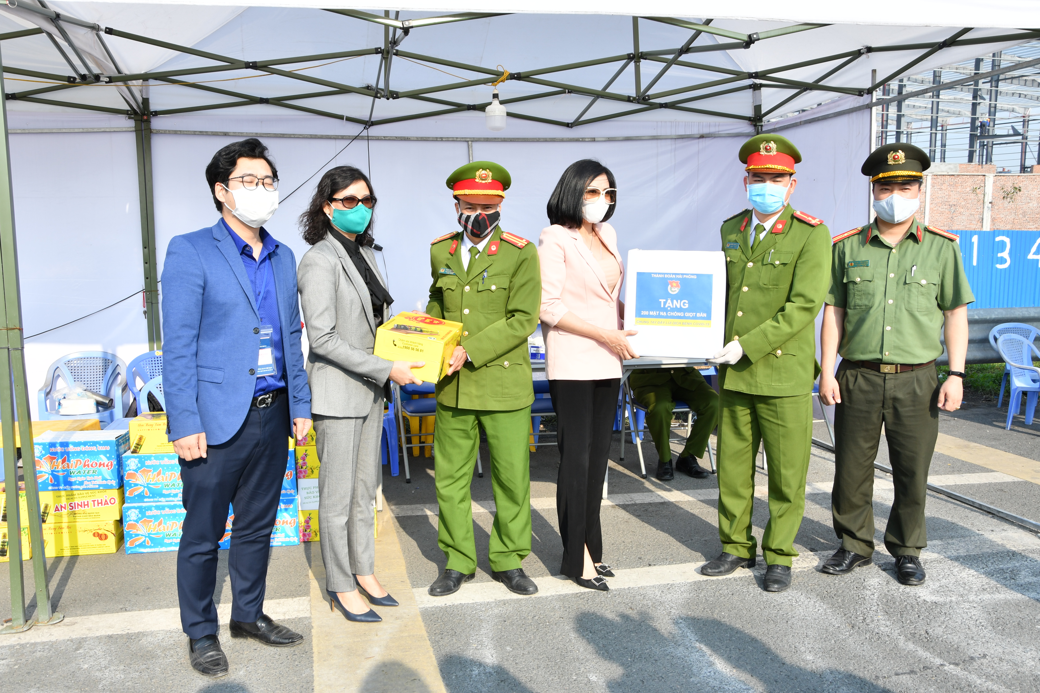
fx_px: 953
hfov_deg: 57.2
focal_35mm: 33
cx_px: 520
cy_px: 346
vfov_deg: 40.0
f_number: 10
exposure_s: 1/200
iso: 200
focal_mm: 22
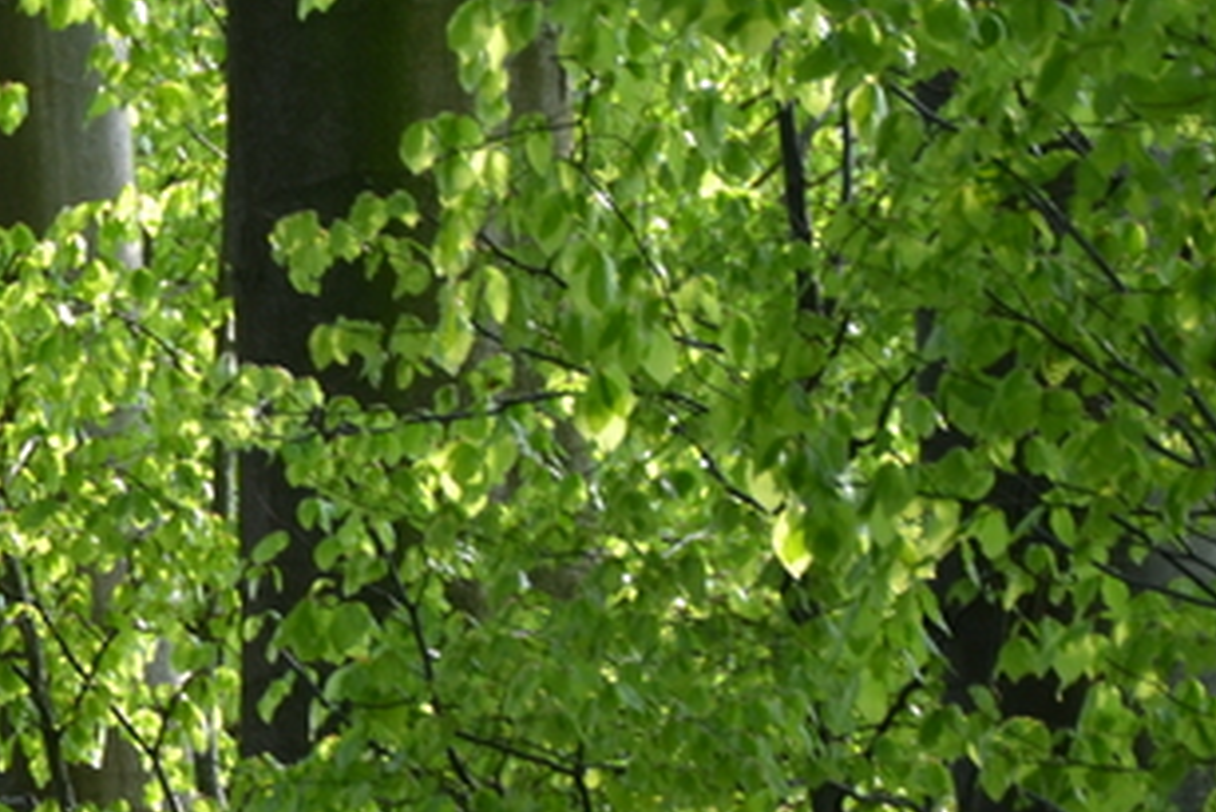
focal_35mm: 526
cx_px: -281
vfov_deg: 2.6
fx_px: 17763
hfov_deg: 3.9
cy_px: 743
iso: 250
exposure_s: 1/125
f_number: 5.6
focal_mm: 105
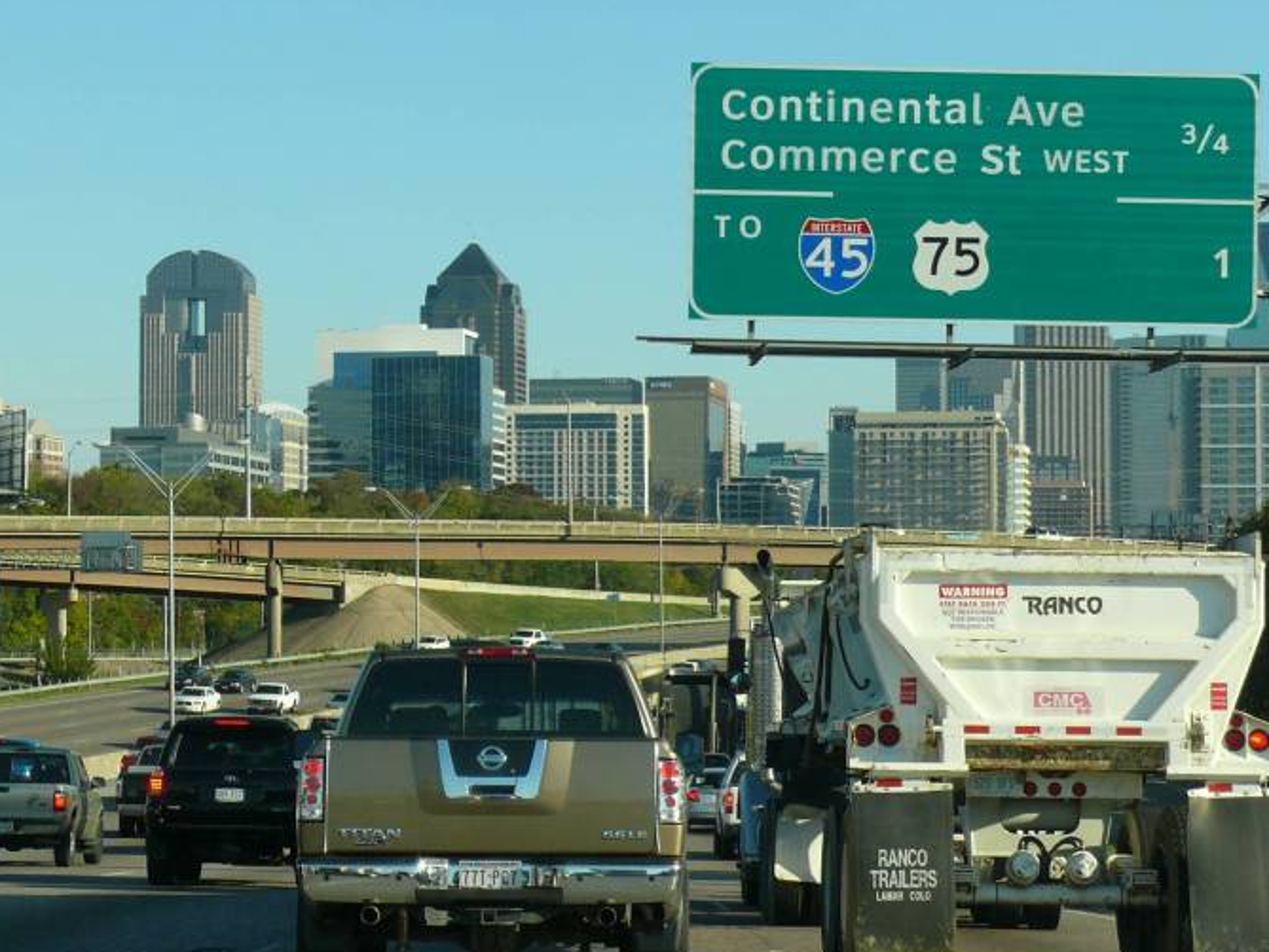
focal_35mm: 104
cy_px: 503
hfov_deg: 18.9
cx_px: 601
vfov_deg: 14.2
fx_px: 3813
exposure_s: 1/320
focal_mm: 12.3
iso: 100
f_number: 5.6
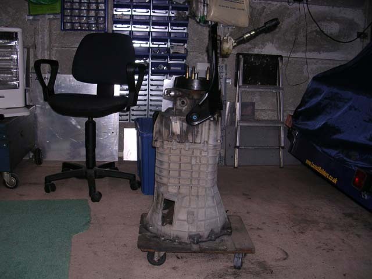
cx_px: 186
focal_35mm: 38
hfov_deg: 49.0
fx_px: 408
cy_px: 140
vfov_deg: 37.7
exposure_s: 1/60.1
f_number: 2.8
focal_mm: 5.8
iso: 50
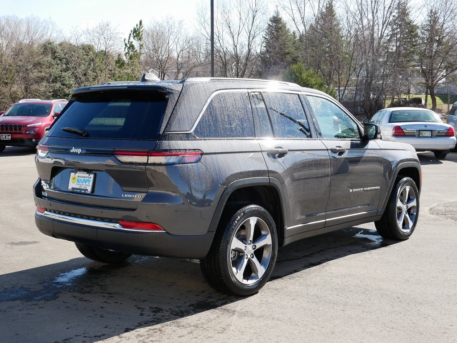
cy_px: 172
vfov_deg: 32.9
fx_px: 581
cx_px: 228
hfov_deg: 42.9
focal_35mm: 44
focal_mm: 22
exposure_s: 1/250
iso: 200
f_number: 6.3
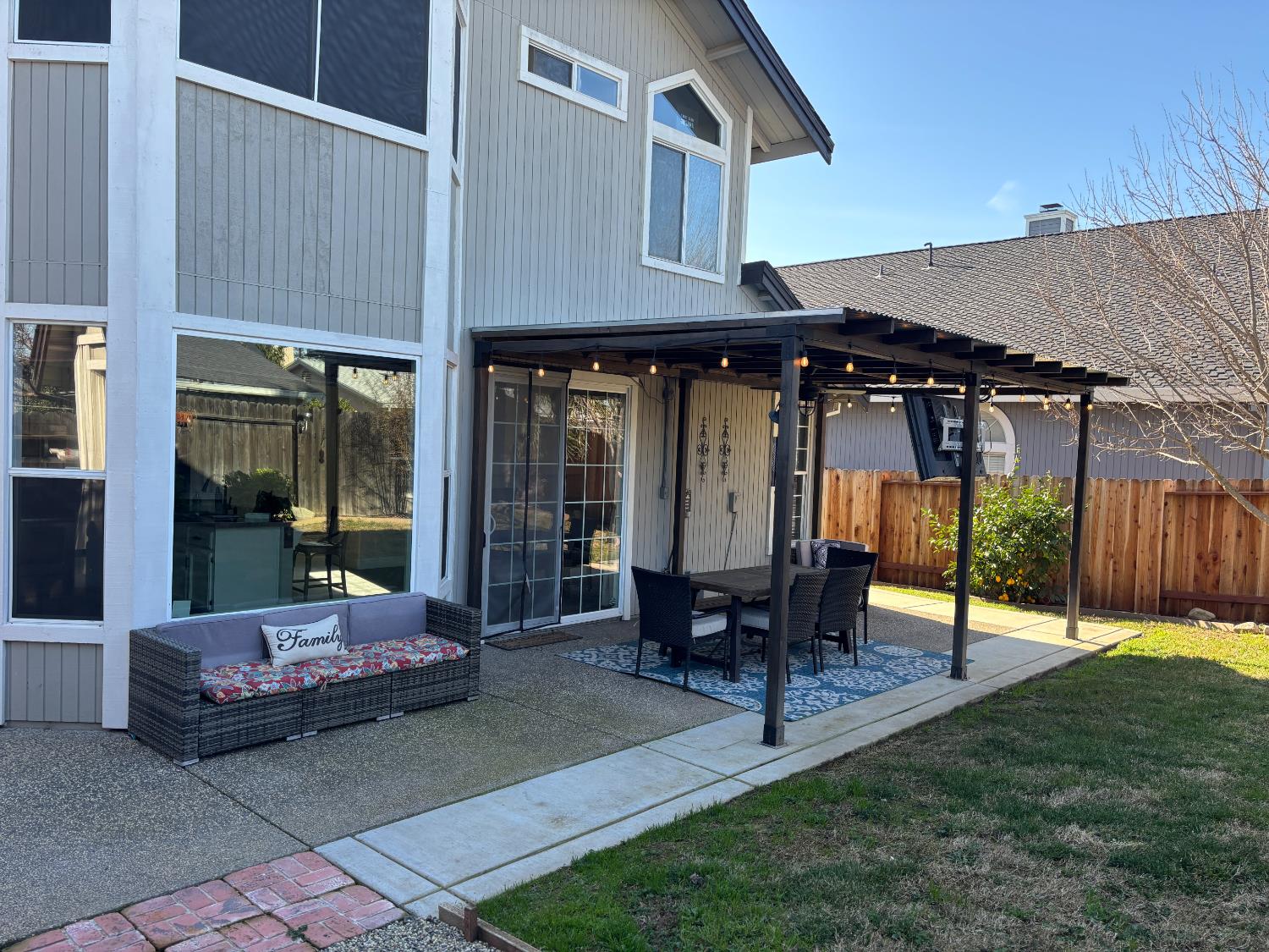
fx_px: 953
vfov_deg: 53.1
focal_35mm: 26
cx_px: 634
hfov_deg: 67.3
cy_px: 476
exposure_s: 1/495
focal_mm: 5.96
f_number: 1.6
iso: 50
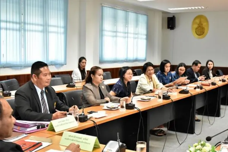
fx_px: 323
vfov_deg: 26.5
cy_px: 76
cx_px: 114
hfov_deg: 38.9
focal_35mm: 51
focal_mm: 34
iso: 5000
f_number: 6.7
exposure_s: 1/125
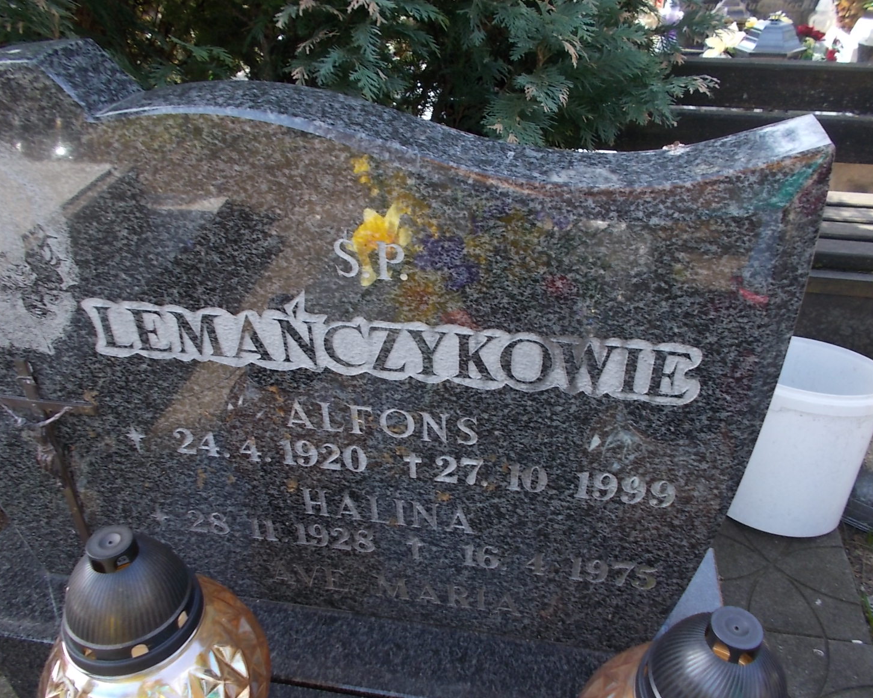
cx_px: 438
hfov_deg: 62.2
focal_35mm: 28
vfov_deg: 51.5
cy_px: 356
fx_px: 723
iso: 80
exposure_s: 1/80
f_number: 3.2
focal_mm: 4.6
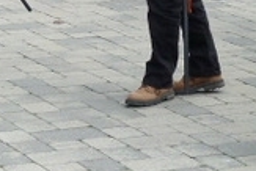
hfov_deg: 9.2
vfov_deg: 6.2
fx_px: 1580
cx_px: 212
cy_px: -55
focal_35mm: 222
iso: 100
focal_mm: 10.5
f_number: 4
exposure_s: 1/320
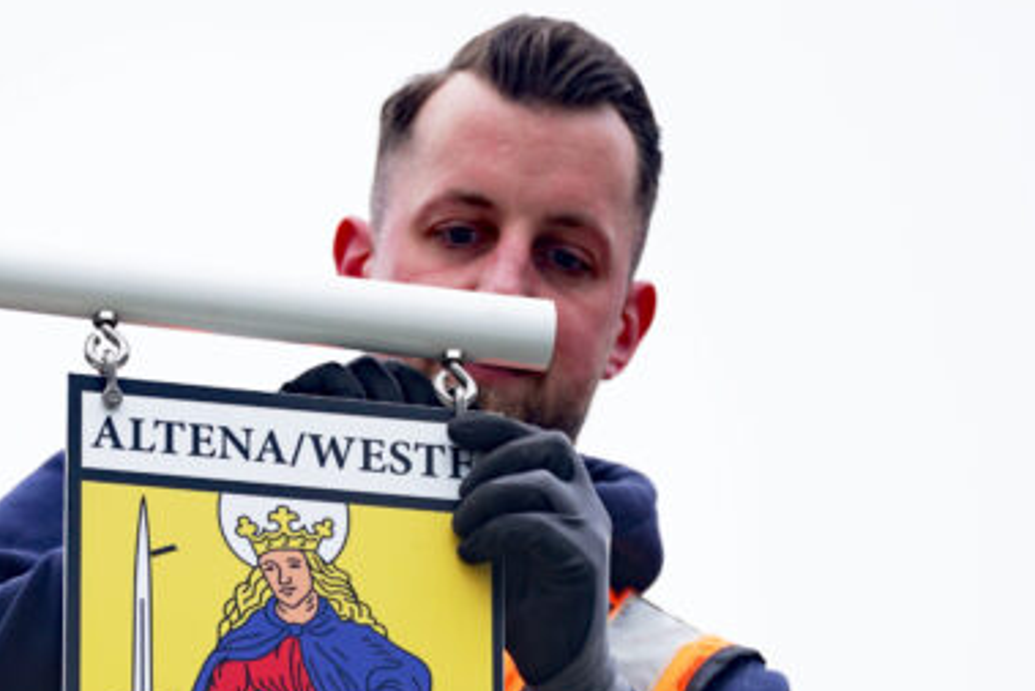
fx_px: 12050
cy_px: 598
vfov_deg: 3.3
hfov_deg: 4.9
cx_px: 279
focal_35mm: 419
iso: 160
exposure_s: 1/250
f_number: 5.6
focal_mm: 207
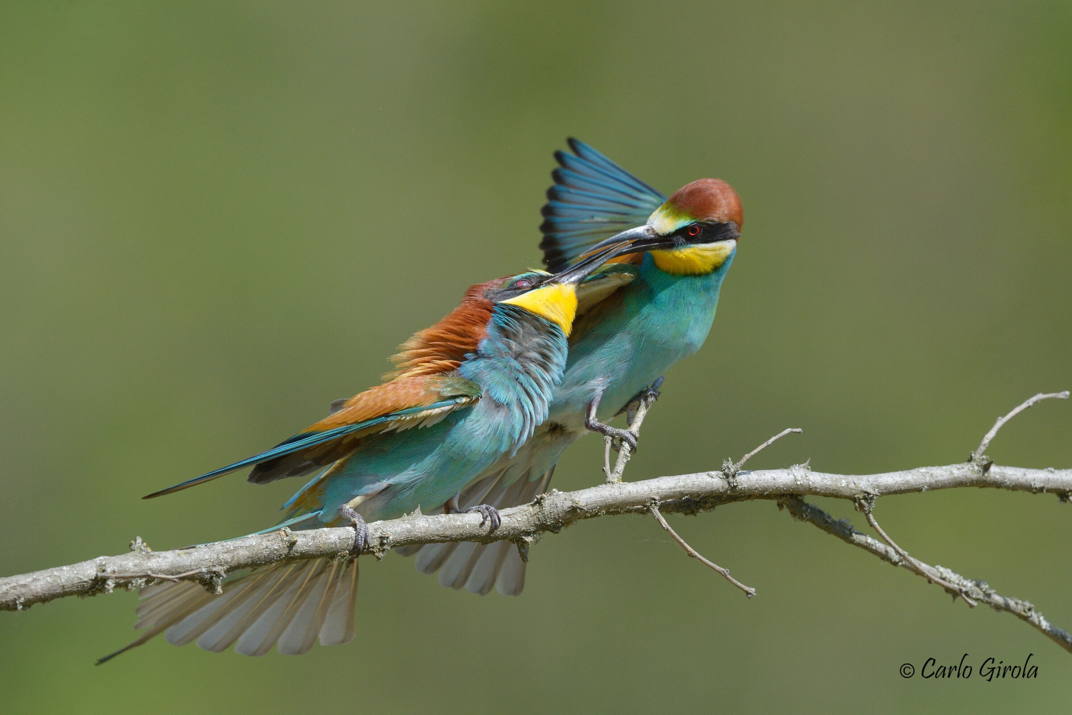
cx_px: 536
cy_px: 358
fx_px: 17865
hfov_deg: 3.4
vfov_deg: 2.3
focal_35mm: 600
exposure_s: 1/2500
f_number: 9
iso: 1250
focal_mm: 600
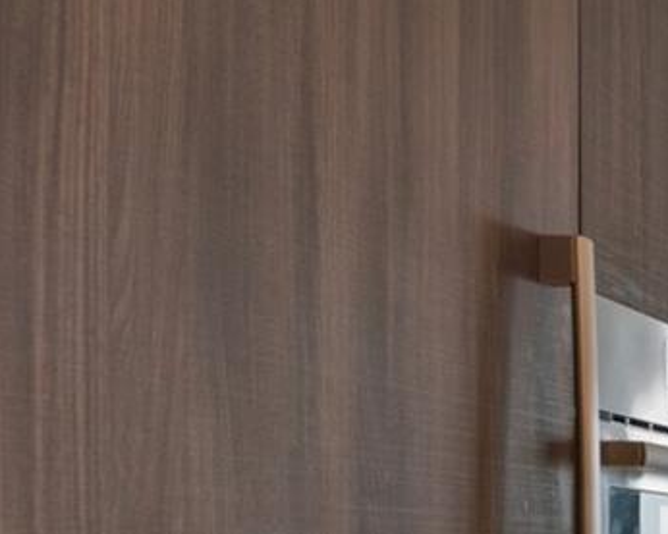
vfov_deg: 21.1
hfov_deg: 19.2
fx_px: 1363
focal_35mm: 69
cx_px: 1263
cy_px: 588
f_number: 8
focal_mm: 15.9
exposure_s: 1/4
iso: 200
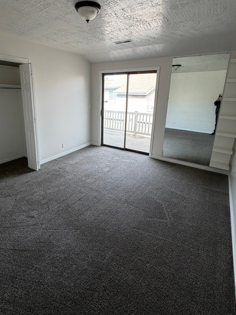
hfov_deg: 68.4
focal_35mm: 19
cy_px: 139
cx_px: 103
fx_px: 173
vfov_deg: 84.3
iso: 80
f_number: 2.2
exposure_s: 1/121
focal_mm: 2.22
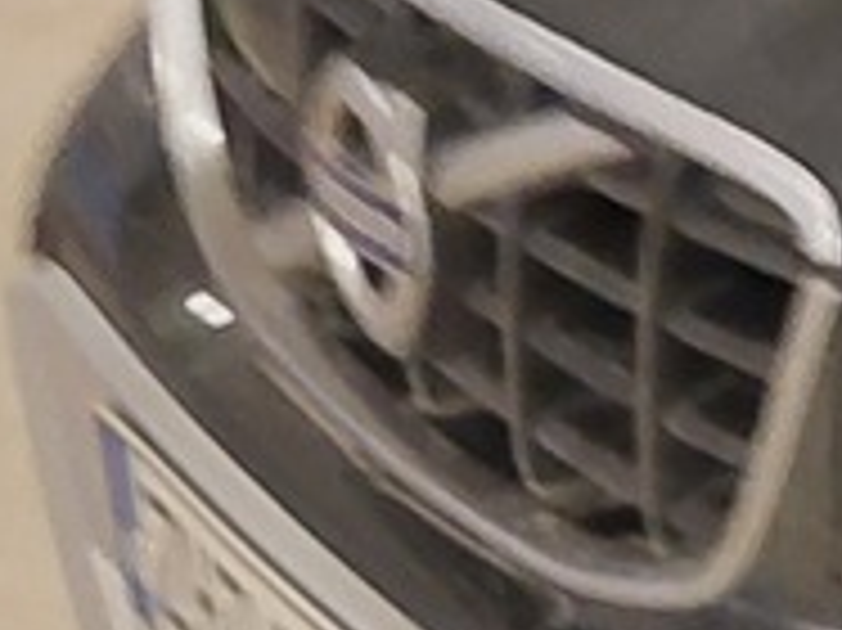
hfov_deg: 8.5
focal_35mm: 193
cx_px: 2535
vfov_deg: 7.6
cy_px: -144
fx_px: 4692
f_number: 1.8
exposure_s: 1/50
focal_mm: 5.23
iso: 400
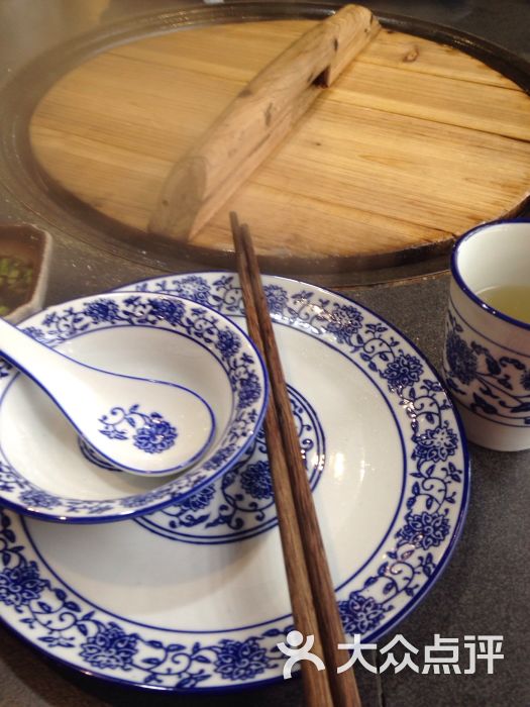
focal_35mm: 33
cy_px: 354
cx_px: 265
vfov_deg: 55.4
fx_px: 674
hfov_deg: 42.9
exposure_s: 1/20
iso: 50
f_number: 2.4
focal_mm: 4.12
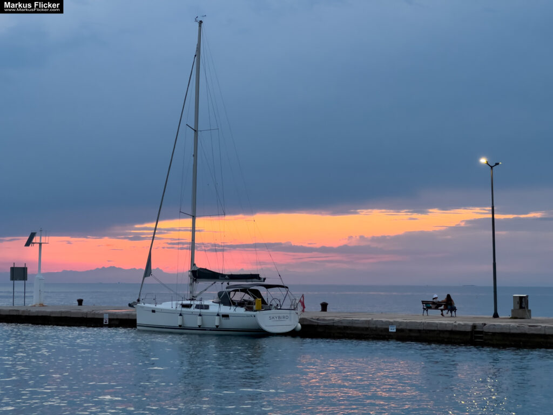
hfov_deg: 25.3
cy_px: 208
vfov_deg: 19.1
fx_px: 1230
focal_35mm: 77
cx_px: 276
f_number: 2.8
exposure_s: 1/60
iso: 250
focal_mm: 9
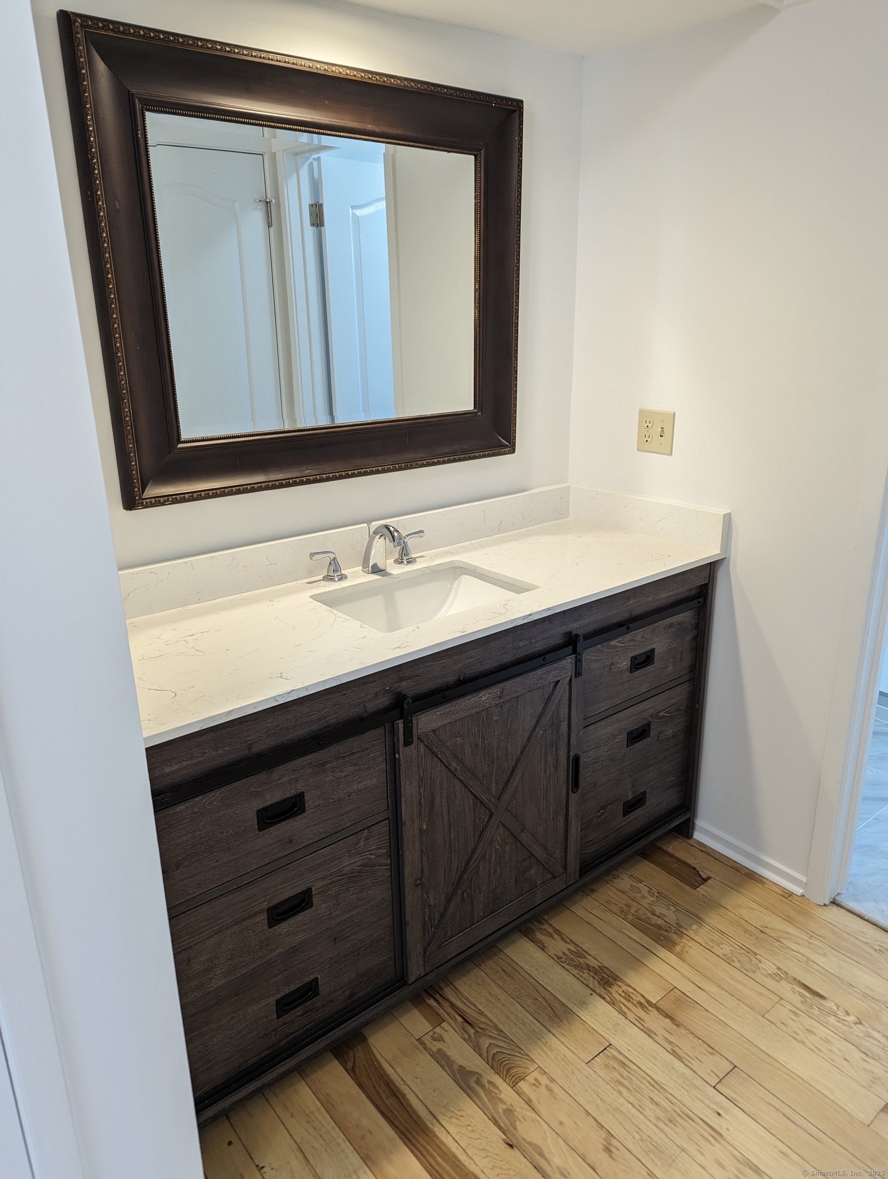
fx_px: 819
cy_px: 590
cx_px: 444
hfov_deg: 56.9
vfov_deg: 71.5
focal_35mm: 24
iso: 91
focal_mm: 6.81
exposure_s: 1/40
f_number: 1.85
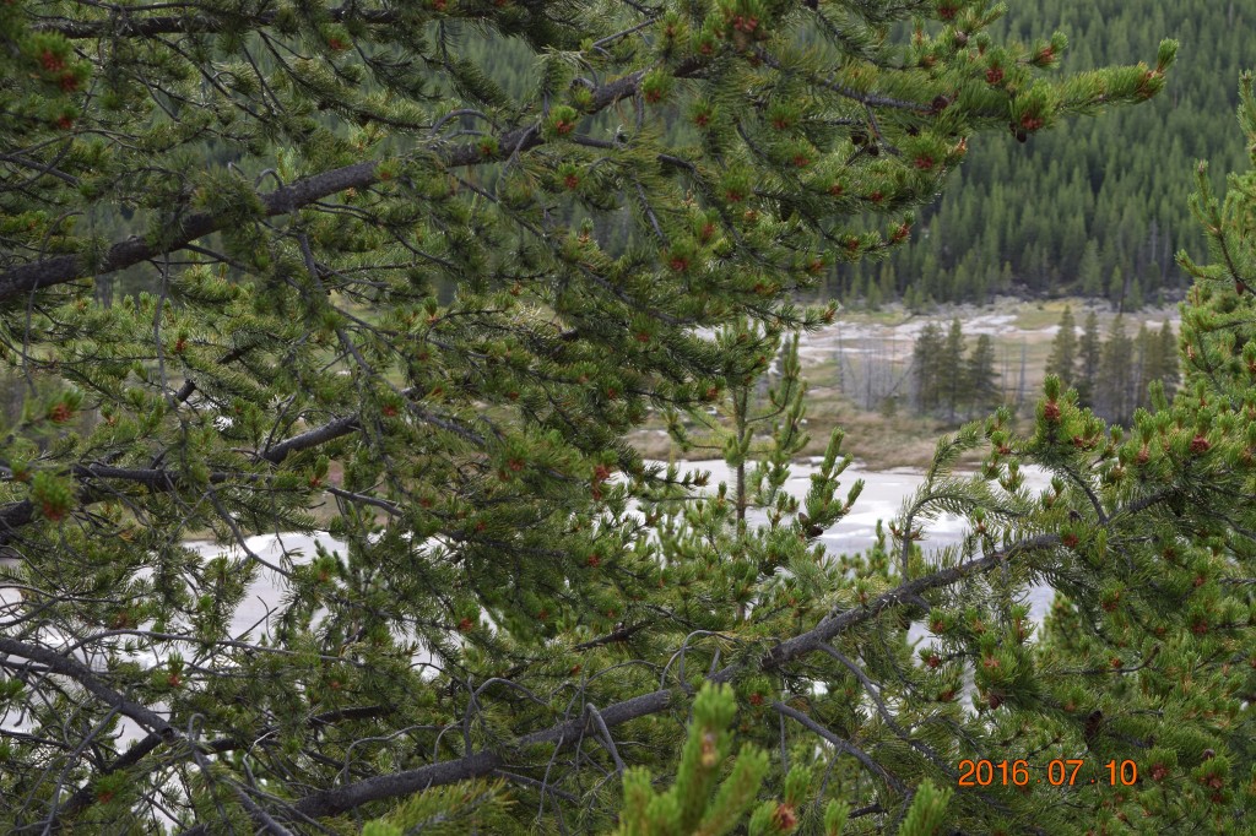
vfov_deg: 16.5
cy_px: 418
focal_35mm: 82
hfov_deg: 24.6
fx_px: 2877
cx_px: 628
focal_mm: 55
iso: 400
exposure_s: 1/250
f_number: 8
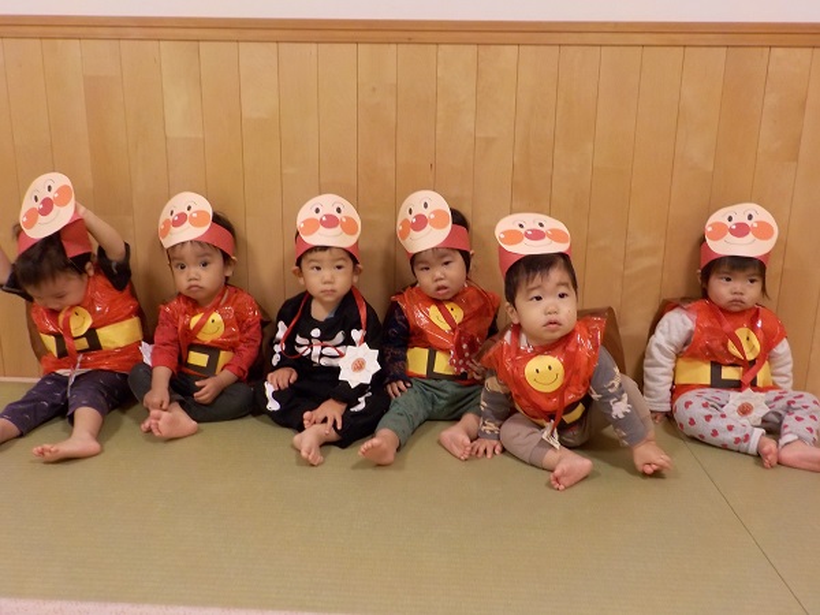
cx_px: 410
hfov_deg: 60.0
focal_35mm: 30
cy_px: 308
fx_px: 711
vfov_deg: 46.8
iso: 280
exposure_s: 1/30
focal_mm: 4.1
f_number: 3.3
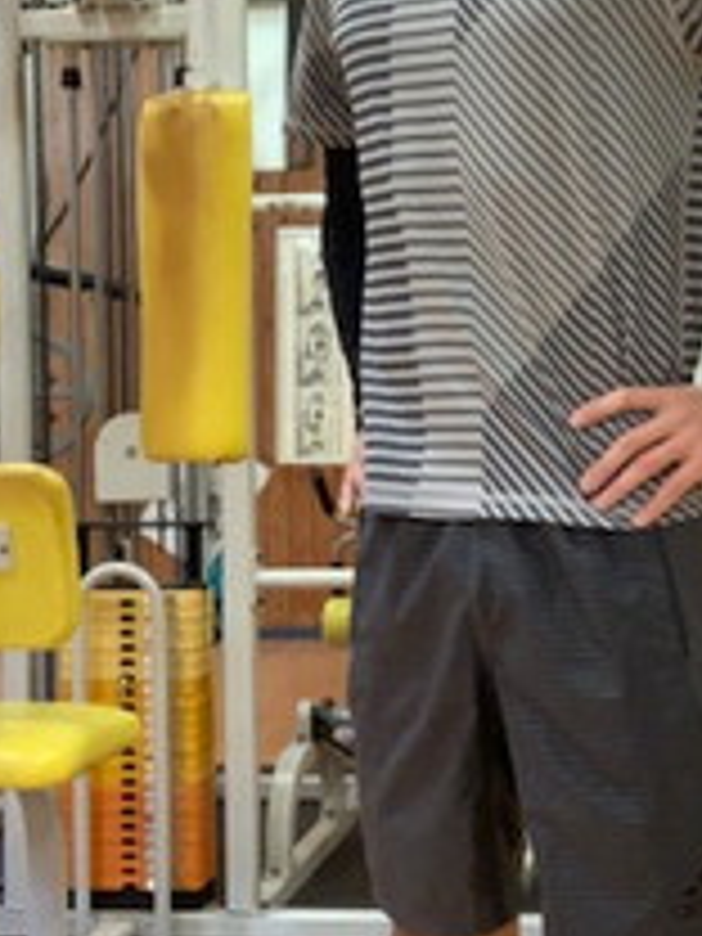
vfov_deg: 26.3
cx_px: 486
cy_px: 410
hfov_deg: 19.8
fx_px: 2001
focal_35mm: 74
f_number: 2.2
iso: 160
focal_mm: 2.87
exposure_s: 1/60
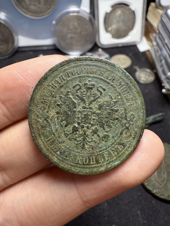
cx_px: 85
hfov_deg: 56.8
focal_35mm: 24
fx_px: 157
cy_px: 113
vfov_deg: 71.6
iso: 125
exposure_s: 1/99
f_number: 2.2
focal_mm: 2.22
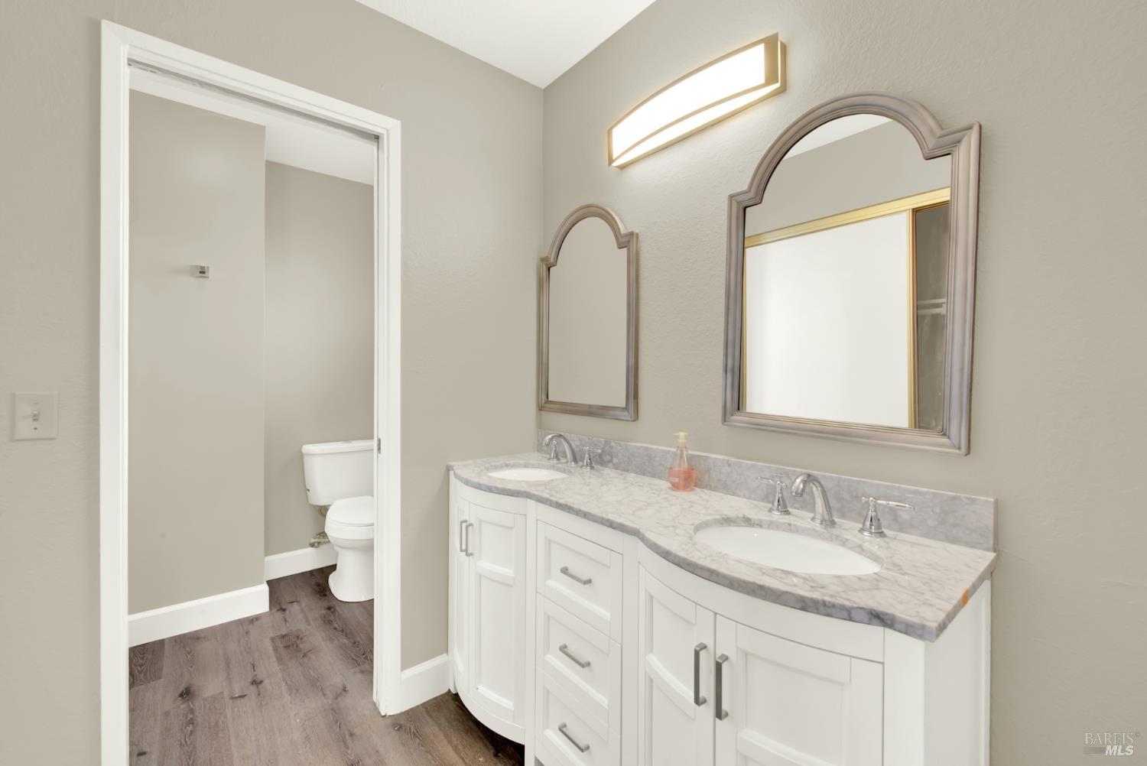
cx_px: 574
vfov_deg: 81.3
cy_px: 383
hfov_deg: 104.2
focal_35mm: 14
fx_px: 446
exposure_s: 1
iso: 100
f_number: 14
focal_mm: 14
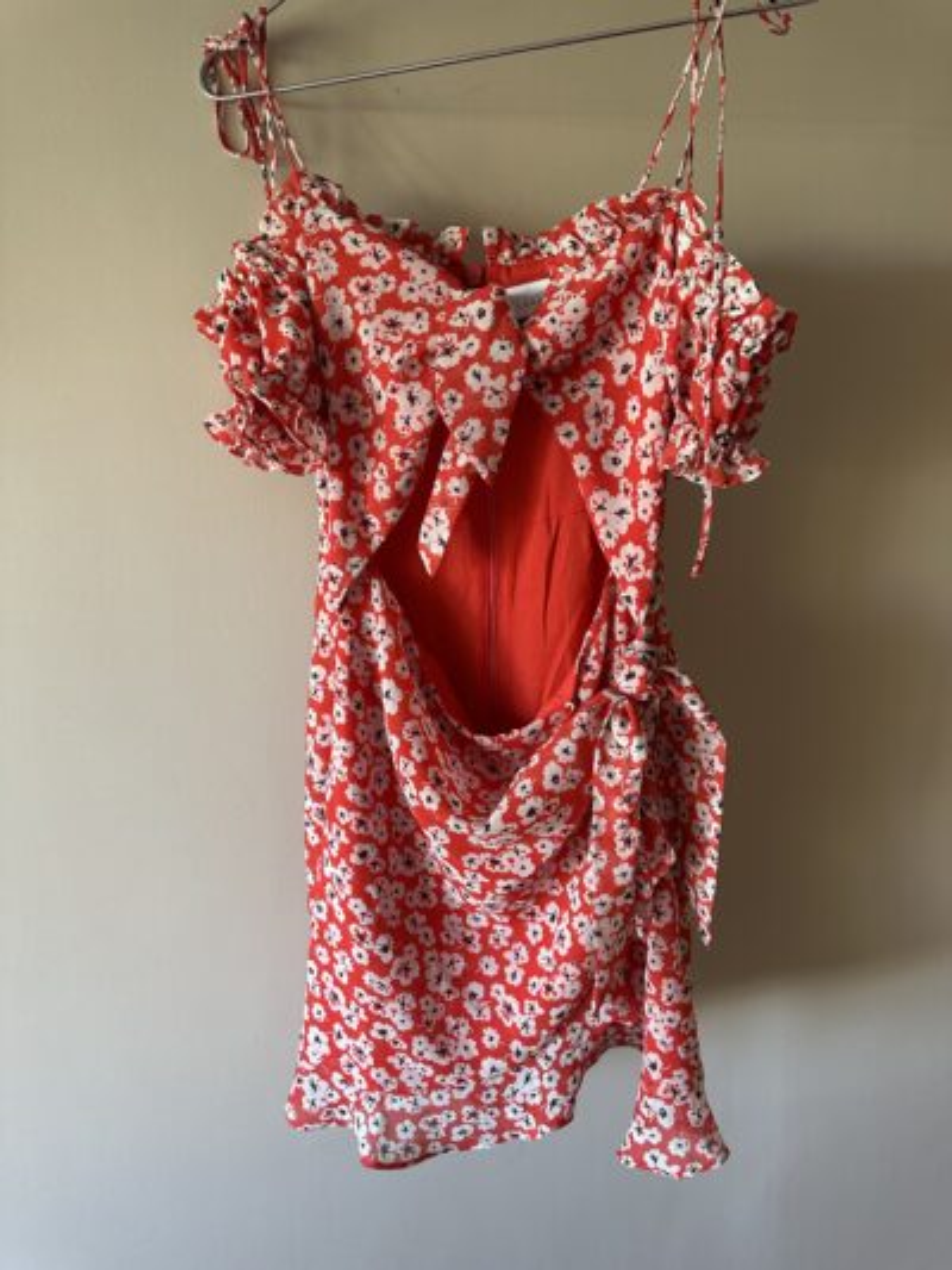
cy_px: 635
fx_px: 880
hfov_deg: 56.8
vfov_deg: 71.6
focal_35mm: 24
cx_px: 476
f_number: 1.78
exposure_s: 1/60
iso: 250
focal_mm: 6.86
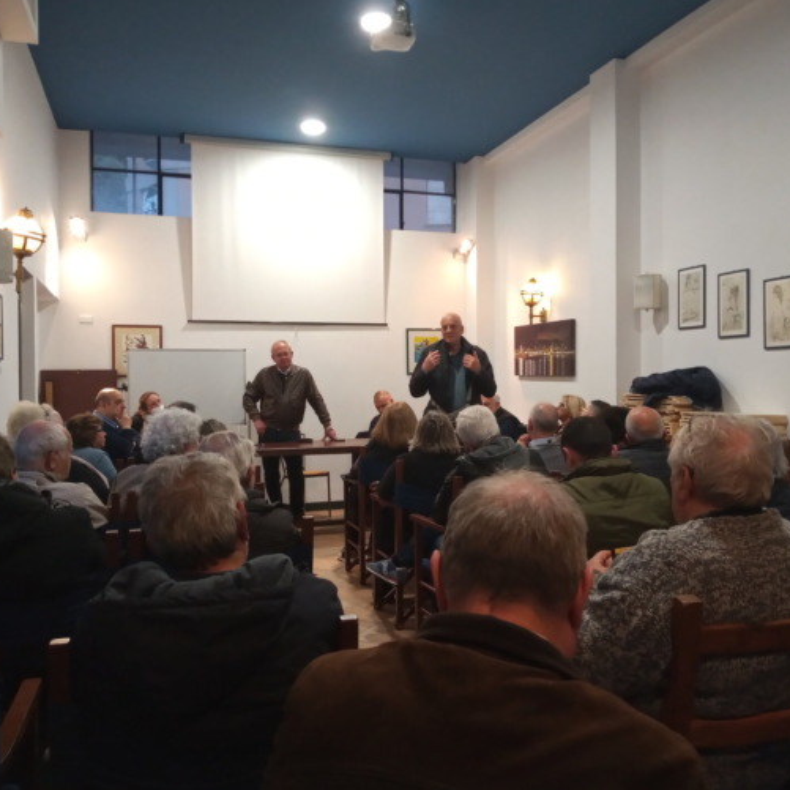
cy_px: 389
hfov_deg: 64.9
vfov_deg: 65.0
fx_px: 620
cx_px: 437
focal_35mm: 24
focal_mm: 3.54
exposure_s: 1/25
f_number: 2
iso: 393
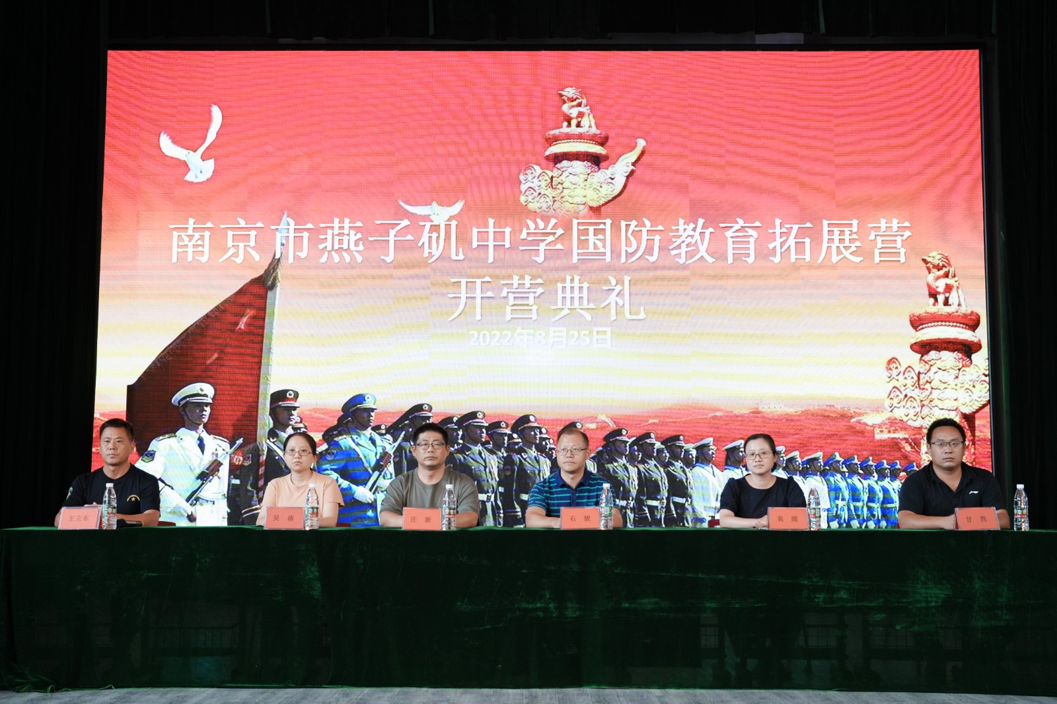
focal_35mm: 50
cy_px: 352
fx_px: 1468
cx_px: 528
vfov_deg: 27.0
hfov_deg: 39.6
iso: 800
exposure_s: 1/125
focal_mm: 50
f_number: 4
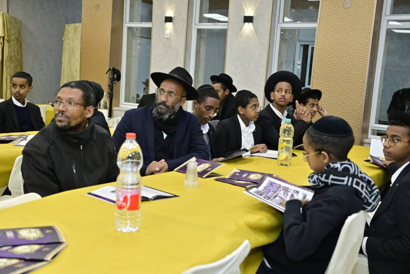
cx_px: 205
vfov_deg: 29.9
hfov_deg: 43.6
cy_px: 137
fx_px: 513
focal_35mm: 45
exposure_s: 1/200
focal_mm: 45
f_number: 4
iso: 500
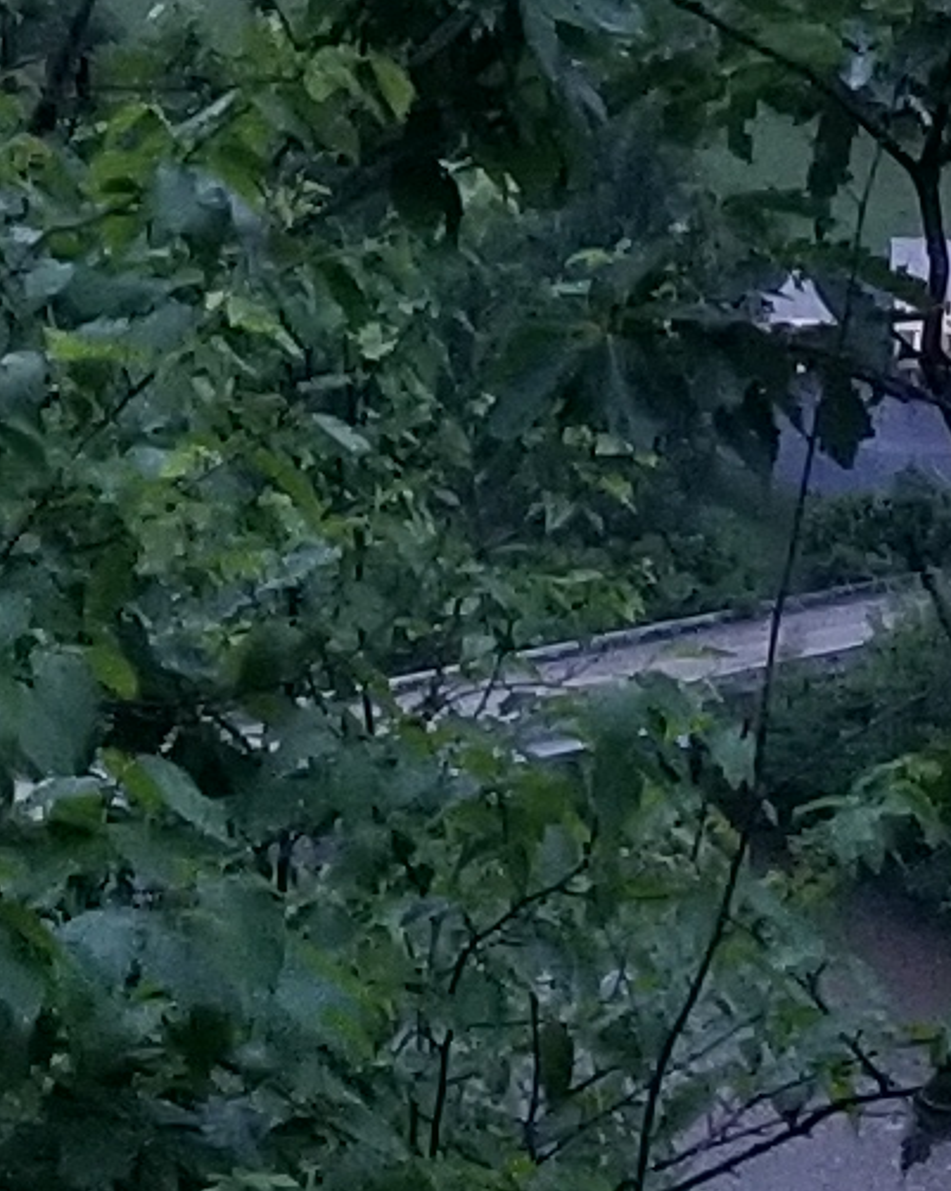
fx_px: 7184
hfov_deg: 7.5
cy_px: -906
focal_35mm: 204
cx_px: 47
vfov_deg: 9.1
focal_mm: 4.25
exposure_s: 1/10
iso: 250
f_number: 1.7
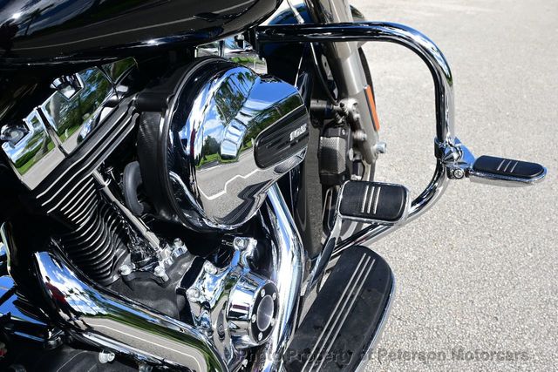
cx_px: 279
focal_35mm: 37
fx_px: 570
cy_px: 186
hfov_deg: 52.2
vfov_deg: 36.2
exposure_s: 1/250
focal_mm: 24.5
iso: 100
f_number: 8
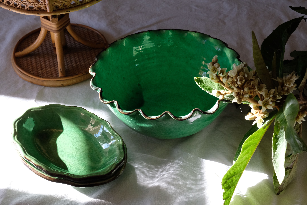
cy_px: 102
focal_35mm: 61
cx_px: 154
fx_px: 520
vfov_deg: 22.3
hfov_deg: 32.9
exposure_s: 1/500
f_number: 8
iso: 2500
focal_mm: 40.7
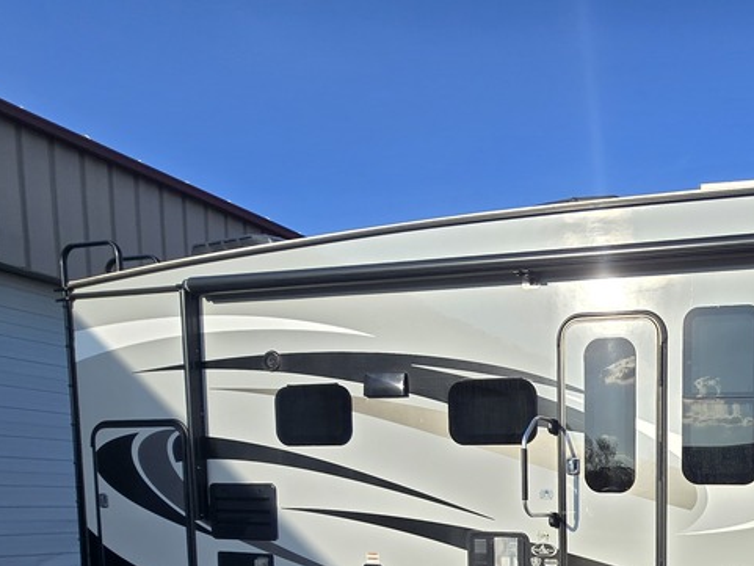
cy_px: 563
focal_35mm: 27
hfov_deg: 52.9
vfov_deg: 44.0
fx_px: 588
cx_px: 740
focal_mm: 2.2
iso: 50
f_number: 2.2
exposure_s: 1/1395
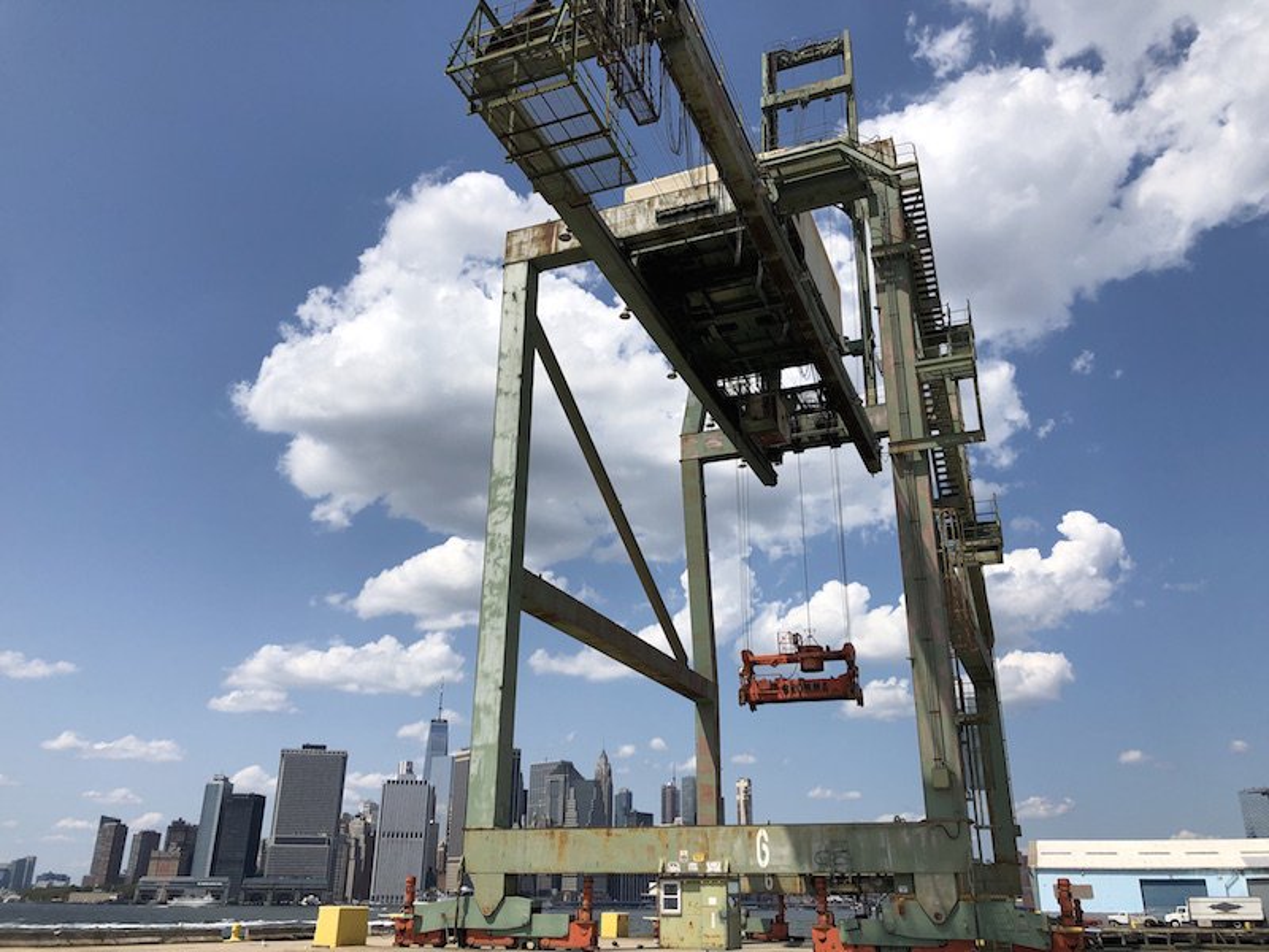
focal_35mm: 28
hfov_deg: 63.4
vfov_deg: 49.7
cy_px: 476
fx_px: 1026
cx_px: 634
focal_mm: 3.99
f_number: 1.8
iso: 20
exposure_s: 1/4049
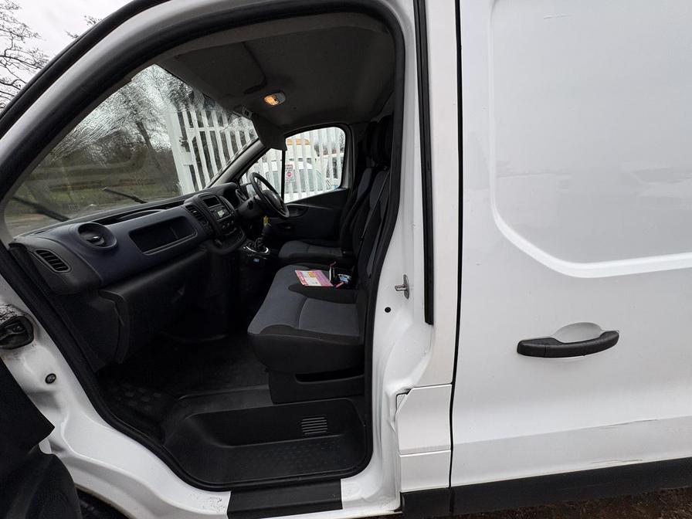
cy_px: 260
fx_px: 280
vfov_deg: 85.7
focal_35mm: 14
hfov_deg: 102.1
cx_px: 346
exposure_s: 1/189
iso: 40
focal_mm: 2.22
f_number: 2.2
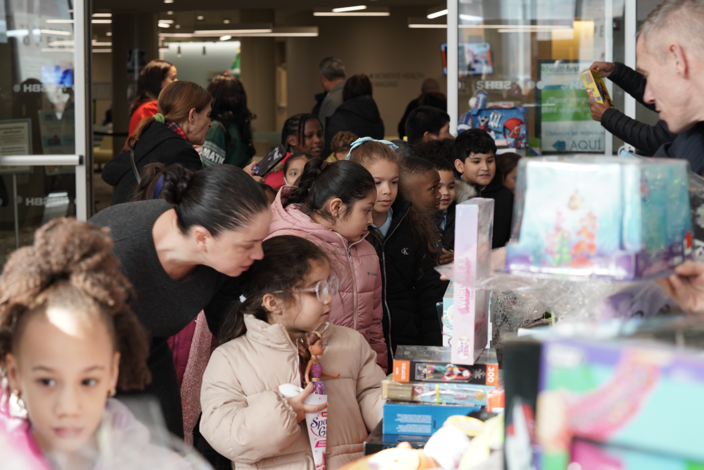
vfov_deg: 17.7
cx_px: 352
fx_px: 1506
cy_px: 235
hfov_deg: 26.3
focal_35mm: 77
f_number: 6.3
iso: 800
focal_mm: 77
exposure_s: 1/80
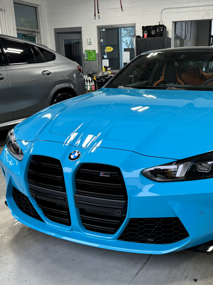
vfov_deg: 50.0
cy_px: 160
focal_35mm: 37
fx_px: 304
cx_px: 150
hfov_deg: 38.0
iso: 100
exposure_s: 1/121
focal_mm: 6.76
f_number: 1.78
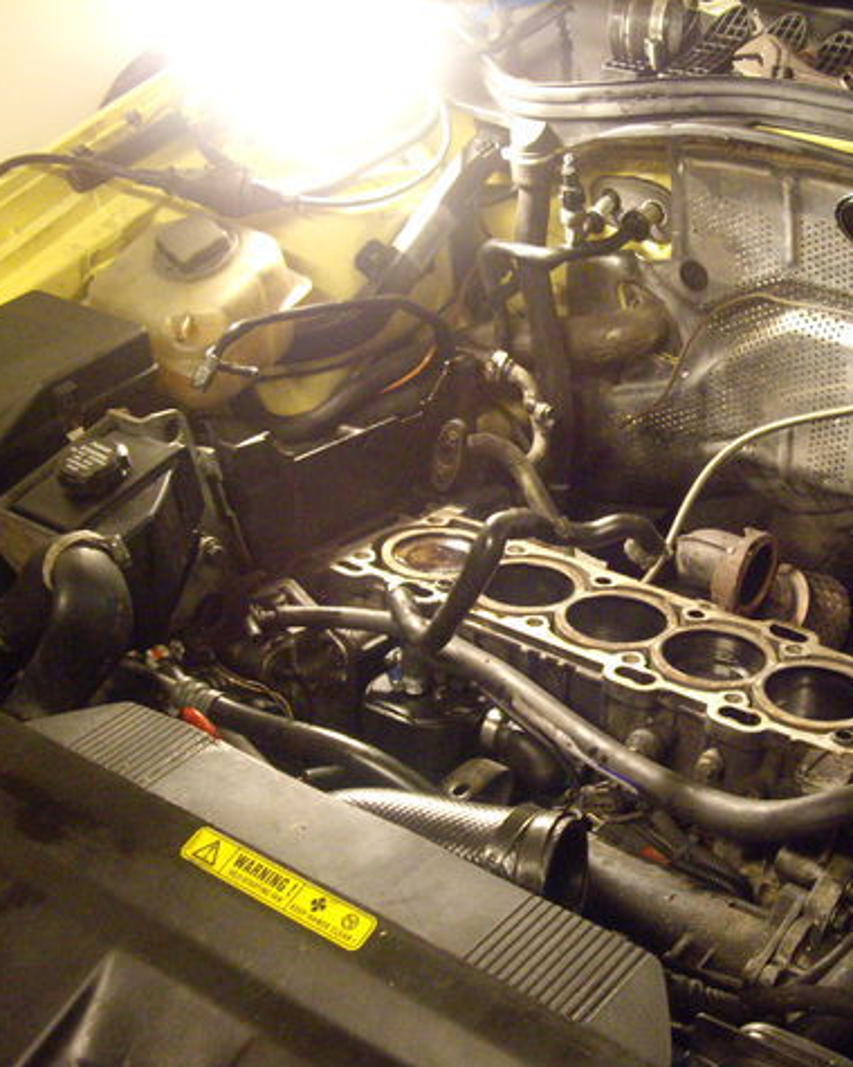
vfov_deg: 37.3
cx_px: 671
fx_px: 1578
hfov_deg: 29.6
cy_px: 537
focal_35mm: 50
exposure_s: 1/30
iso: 800
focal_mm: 7.9
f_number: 2.8
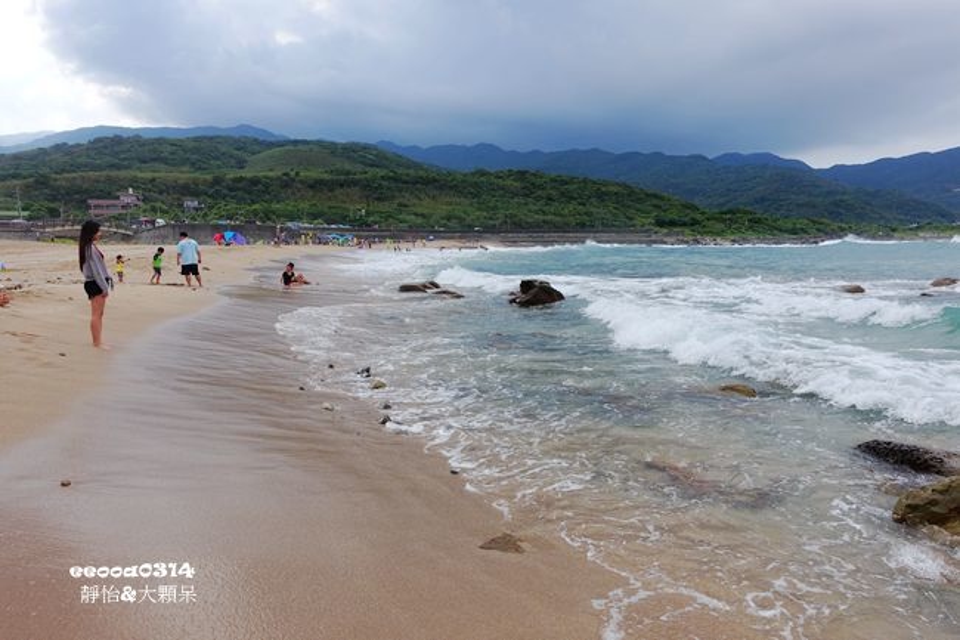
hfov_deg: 73.8
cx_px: 480
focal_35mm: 24
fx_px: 640
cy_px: 320
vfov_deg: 53.1
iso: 125
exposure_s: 1/500
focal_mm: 8.8
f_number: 5.6
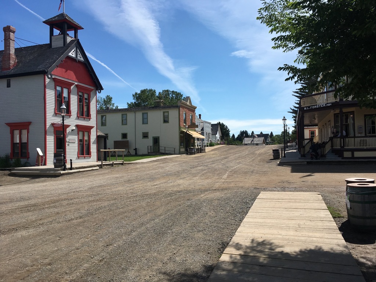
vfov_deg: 48.2
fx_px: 315
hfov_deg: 61.7
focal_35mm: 29
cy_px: 141
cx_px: 188
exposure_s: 1/2481
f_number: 2.2
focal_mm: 4.15
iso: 25
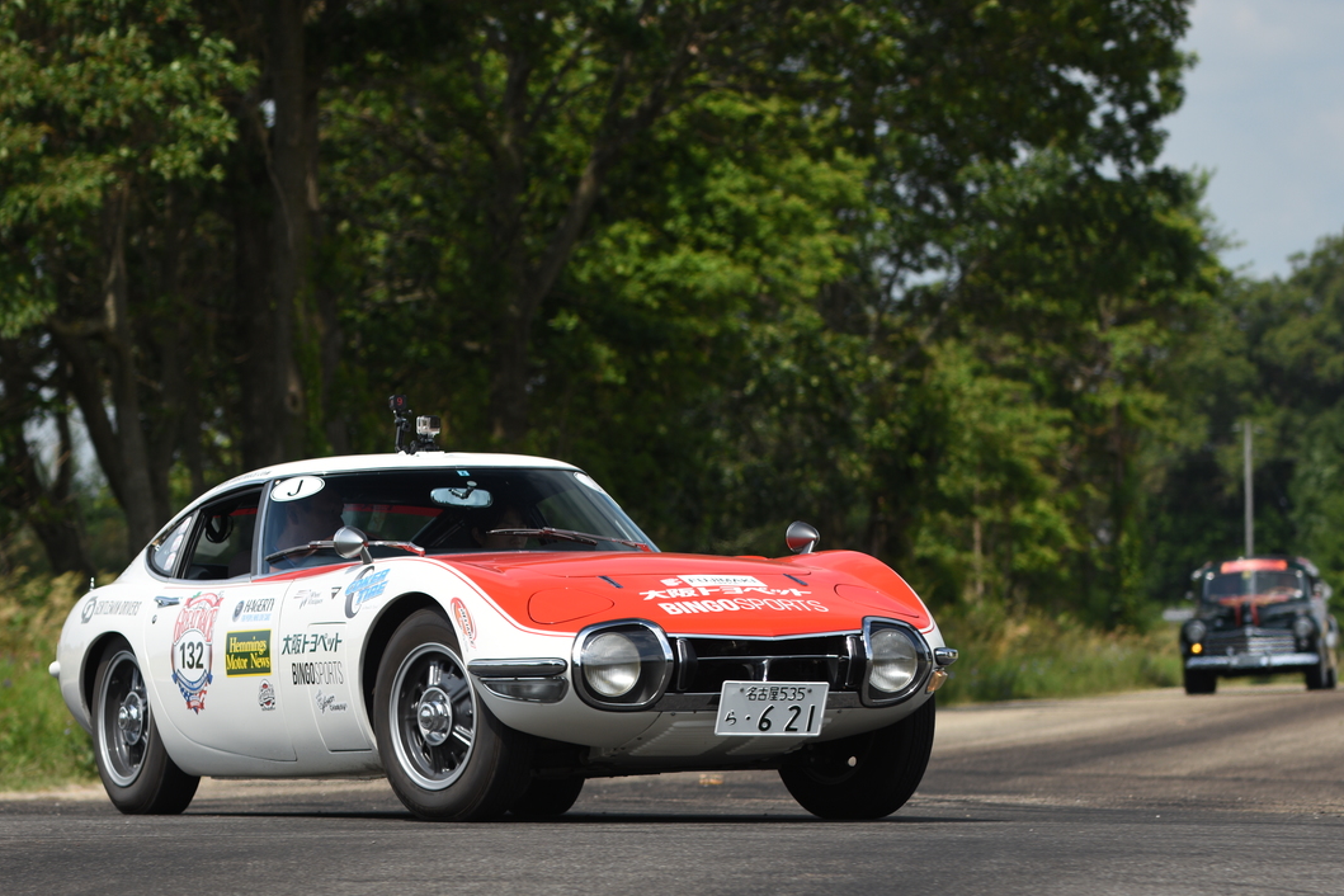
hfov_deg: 10.1
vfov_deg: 6.7
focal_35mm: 204
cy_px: 473
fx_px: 7615
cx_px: 633
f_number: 4
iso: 100
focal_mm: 120
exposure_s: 1/320
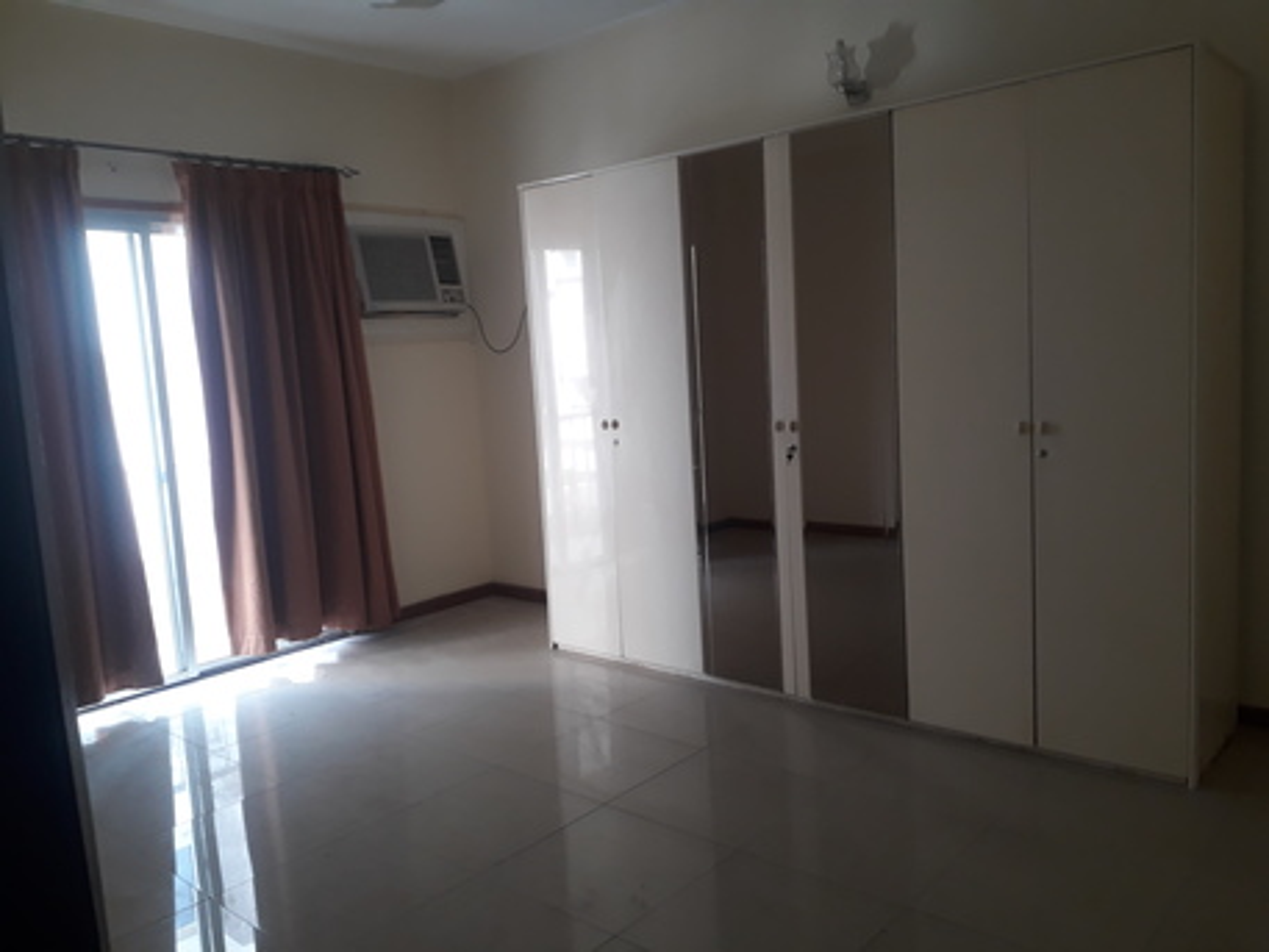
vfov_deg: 51.4
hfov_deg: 65.3
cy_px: 476
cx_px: 634
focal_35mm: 27
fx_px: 990
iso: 80
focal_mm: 3.6
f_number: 1.9
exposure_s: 1/33
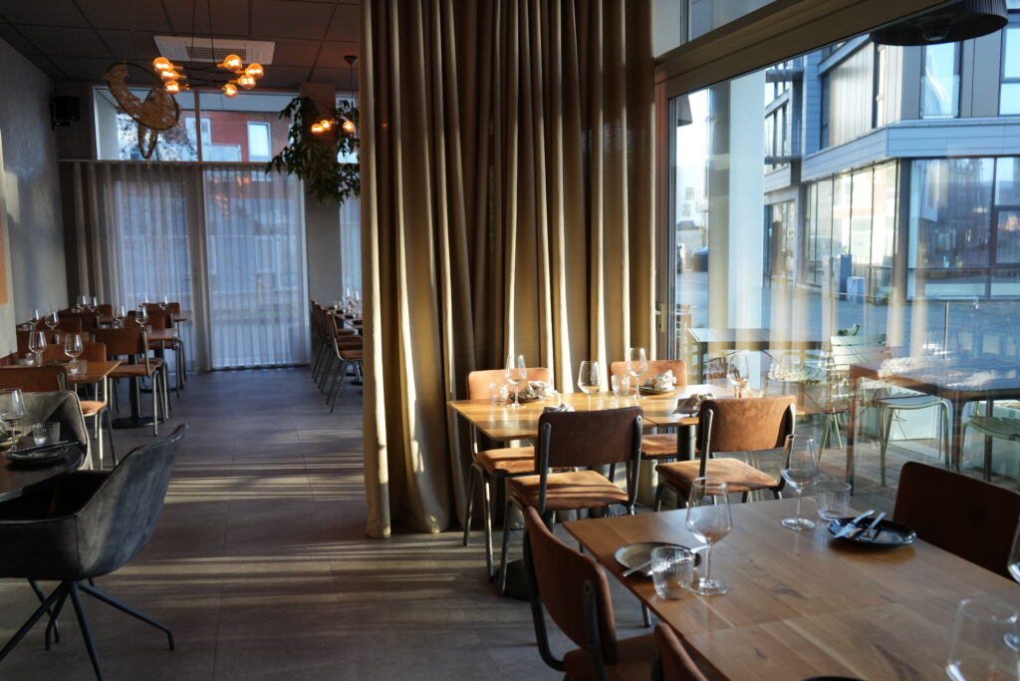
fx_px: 850
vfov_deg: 43.6
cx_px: 510
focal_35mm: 30
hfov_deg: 61.9
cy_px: 340
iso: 800
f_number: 4
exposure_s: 1/160
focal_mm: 30
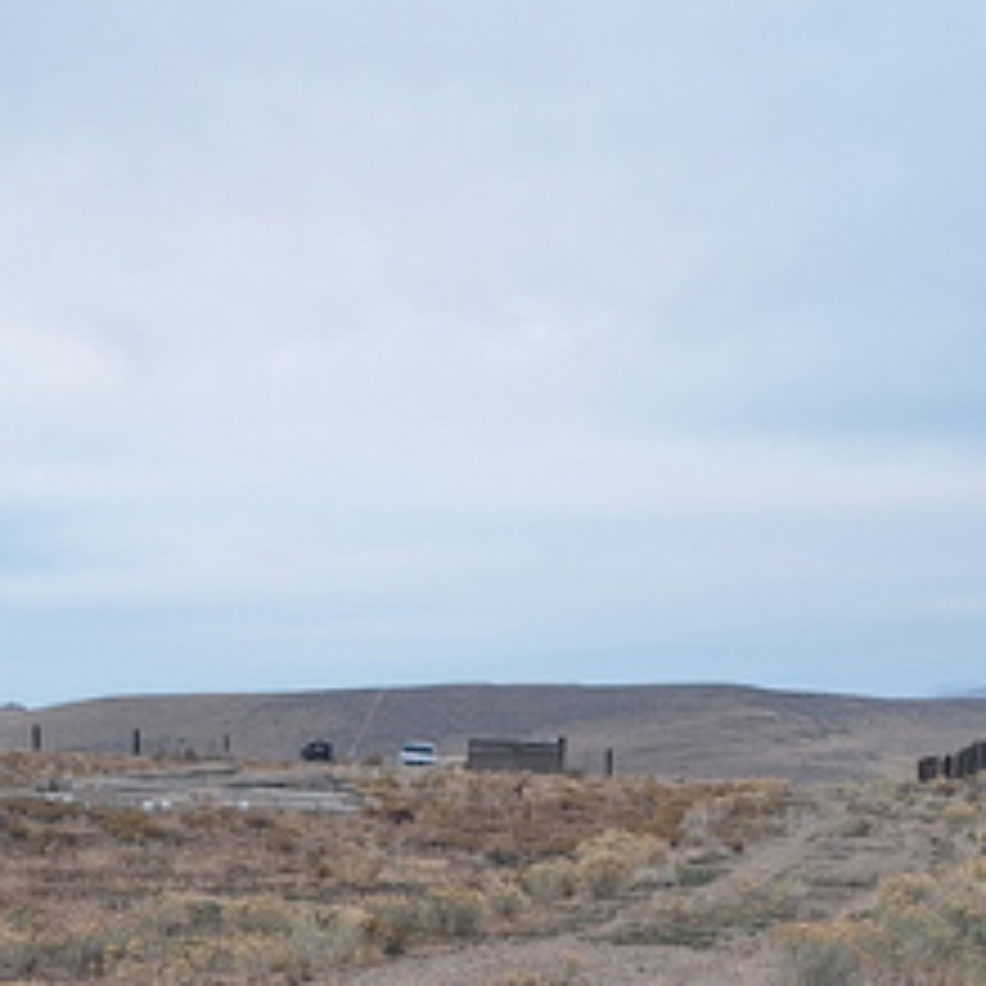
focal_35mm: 95
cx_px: 261
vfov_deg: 16.5
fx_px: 3061
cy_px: 1522
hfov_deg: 18.2
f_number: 1.8
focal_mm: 5.54
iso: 40
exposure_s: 1/1321
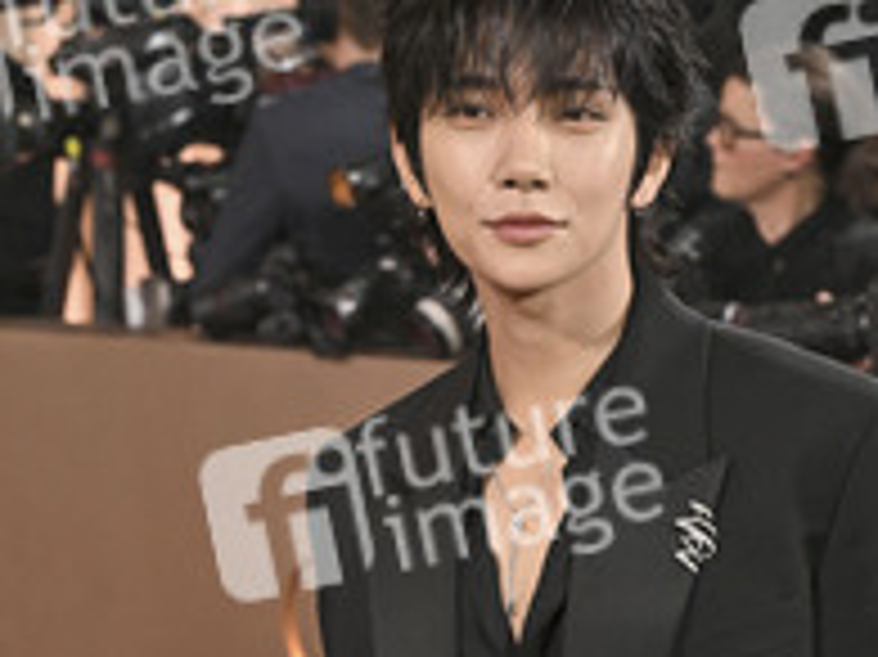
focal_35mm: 144
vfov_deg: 10.2
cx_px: 563
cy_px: 720
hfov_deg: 13.7
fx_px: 3650
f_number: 5.6
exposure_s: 1/320
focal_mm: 73
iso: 2500
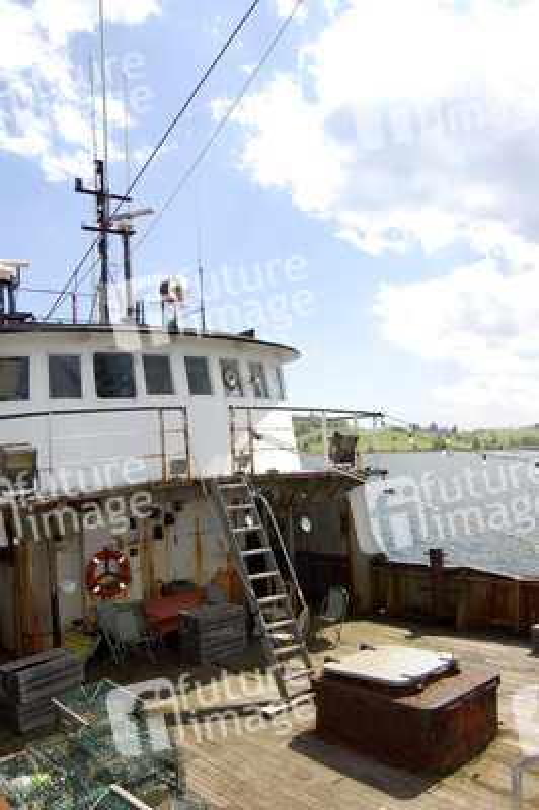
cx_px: 270
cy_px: 405
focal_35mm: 27
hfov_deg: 47.9
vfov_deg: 67.4
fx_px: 607
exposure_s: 1/500
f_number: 7.1
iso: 200
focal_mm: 18
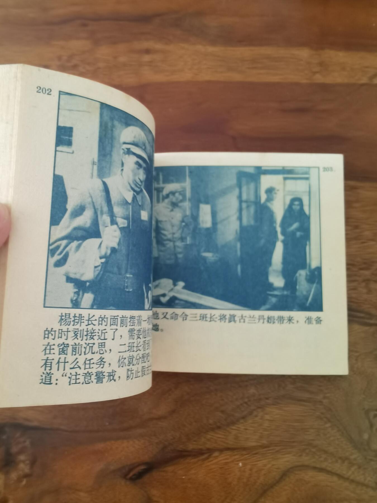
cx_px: 188
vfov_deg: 65.3
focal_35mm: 27
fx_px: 392
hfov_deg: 51.4
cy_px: 252
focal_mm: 2.26
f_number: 2.2
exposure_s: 1/25
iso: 400
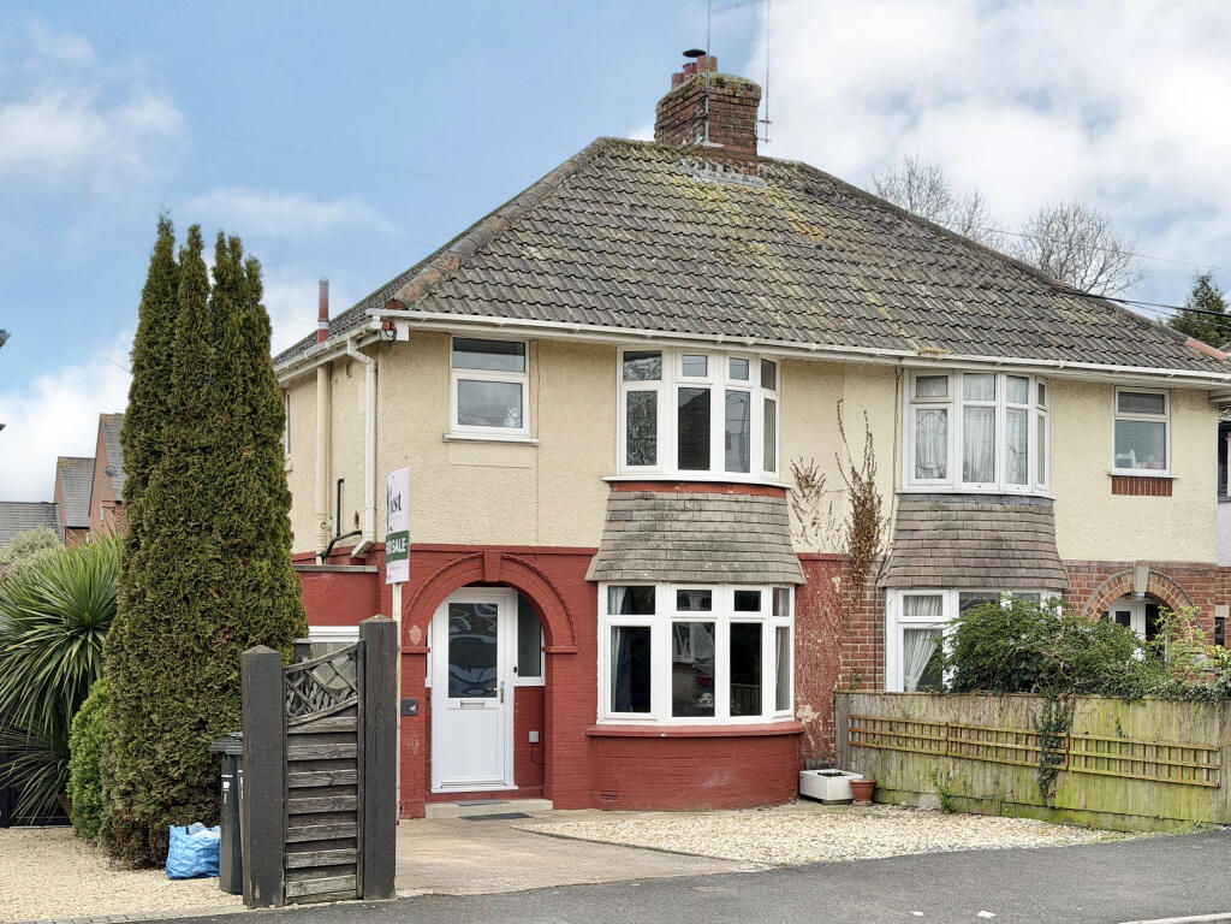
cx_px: 616
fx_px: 1707
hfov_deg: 39.7
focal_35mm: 48
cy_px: 462
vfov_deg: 30.3
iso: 64
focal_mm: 6.76
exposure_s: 1/2088
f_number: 1.78
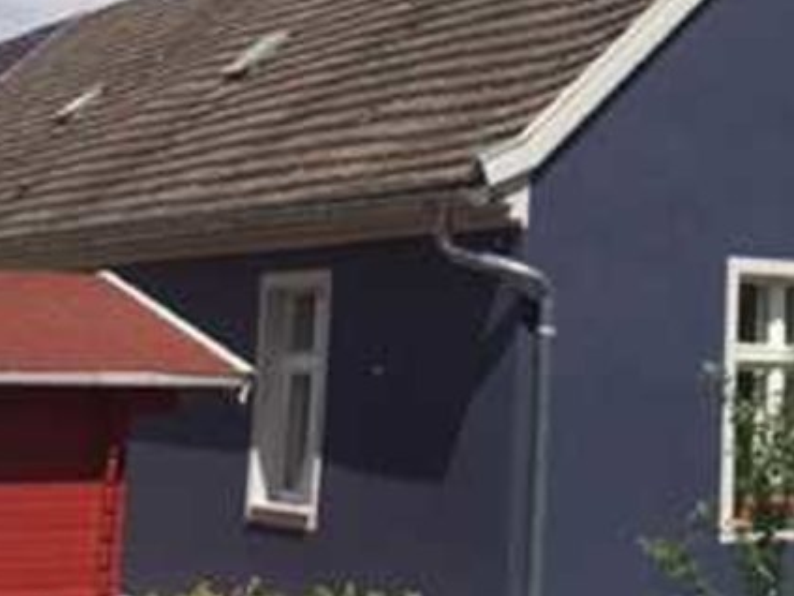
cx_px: 753
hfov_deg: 23.1
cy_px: 94
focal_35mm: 82
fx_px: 1881
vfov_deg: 17.8
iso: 32
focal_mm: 4.15
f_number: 2.2
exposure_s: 1/3049
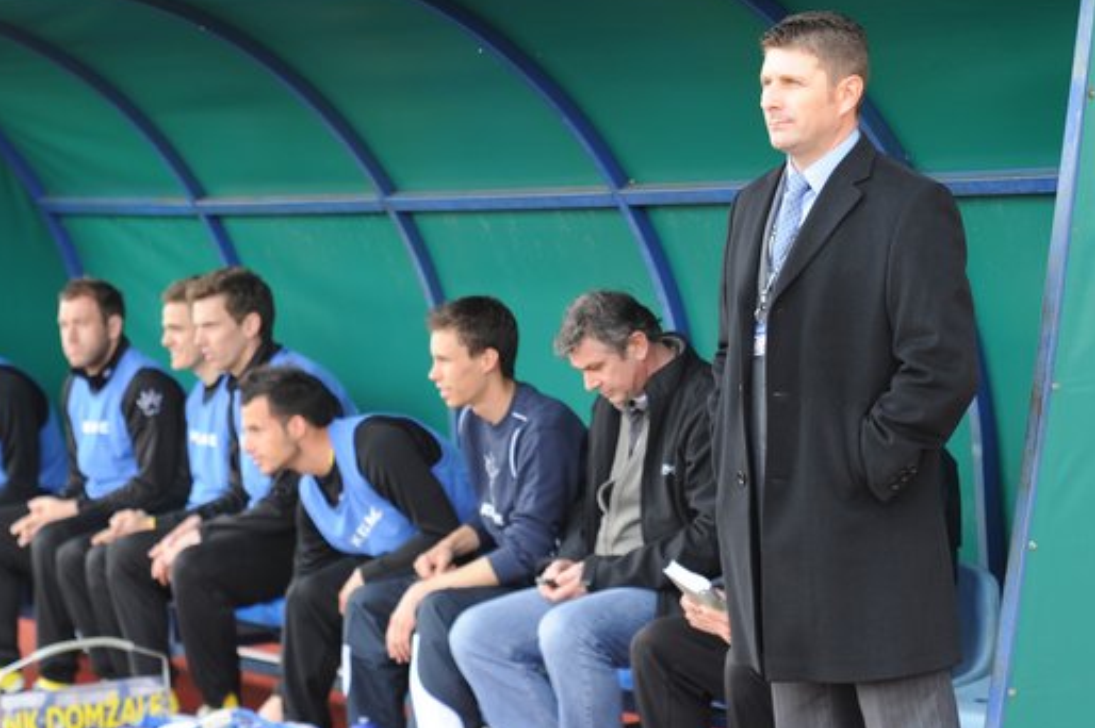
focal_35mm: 109
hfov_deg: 18.8
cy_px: 368
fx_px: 3313
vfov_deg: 12.5
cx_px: 594
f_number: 3.5
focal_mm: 70
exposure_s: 1/200
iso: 320
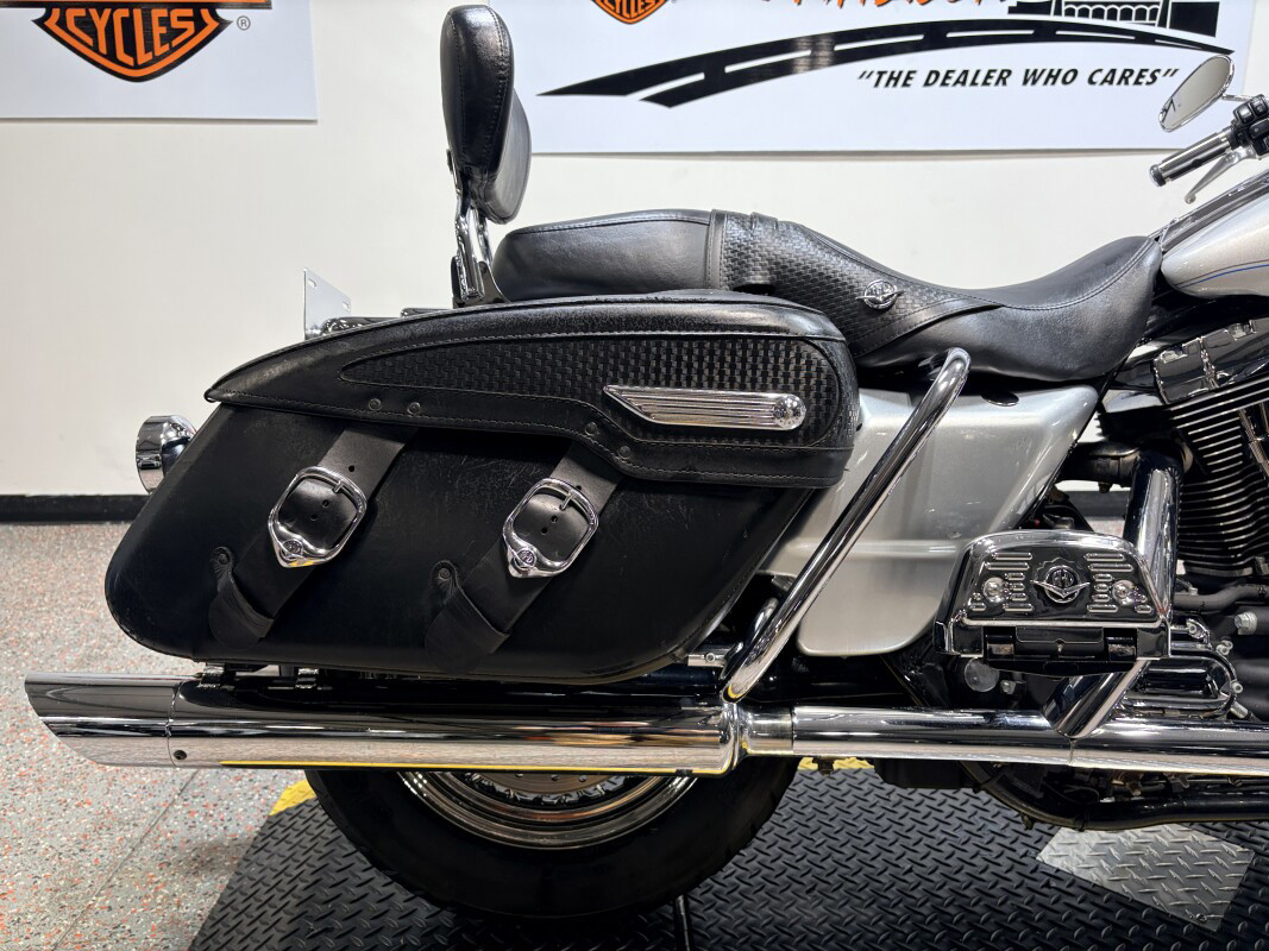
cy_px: 476
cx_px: 634
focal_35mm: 26
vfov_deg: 53.1
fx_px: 953
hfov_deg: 67.3
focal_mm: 5.96
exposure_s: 1/120
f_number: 1.6
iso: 80
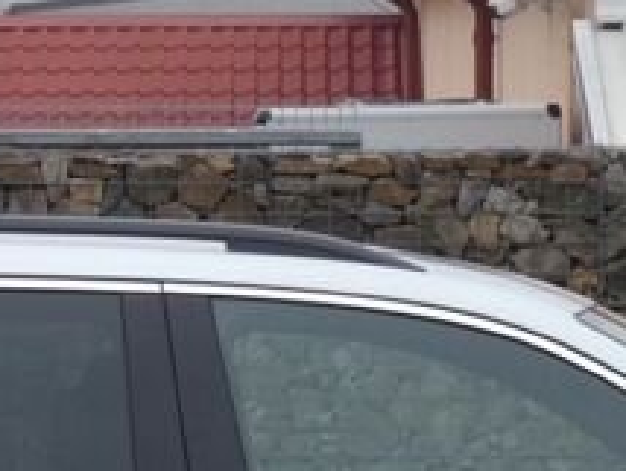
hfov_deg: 7.1
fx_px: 5015
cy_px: 693
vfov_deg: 5.3
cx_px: 281
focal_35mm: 277
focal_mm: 10.4
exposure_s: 1/80
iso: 100
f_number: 5.6
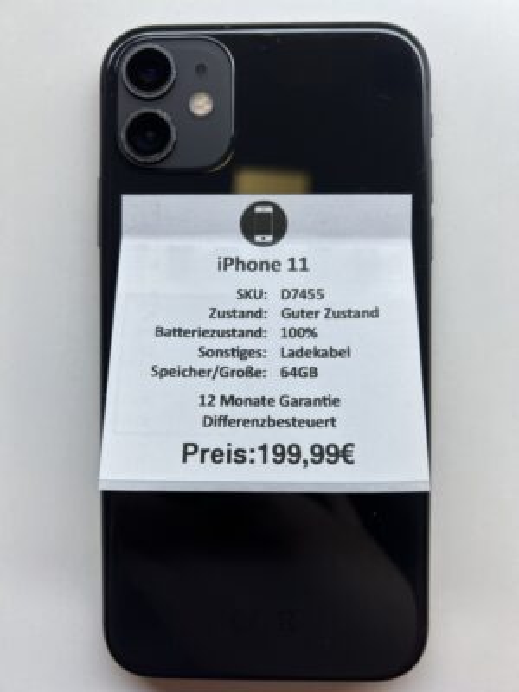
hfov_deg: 53.1
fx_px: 520
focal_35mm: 26
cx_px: 260
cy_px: 346
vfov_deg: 67.3
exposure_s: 1/274
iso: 40
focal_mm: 5.7
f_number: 1.5
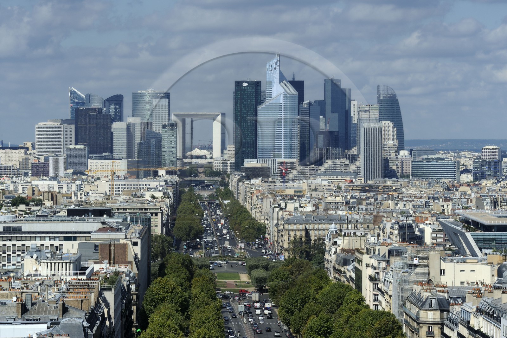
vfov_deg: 10.2
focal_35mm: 135
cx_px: 254
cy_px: 169
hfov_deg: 15.2
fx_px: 1901
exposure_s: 1/250
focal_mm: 135
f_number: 16
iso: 200
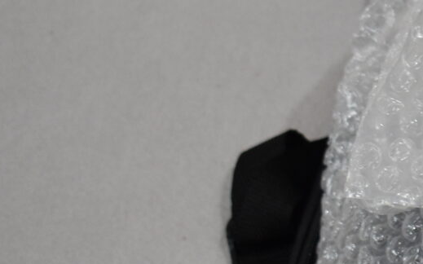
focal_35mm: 166
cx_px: 815
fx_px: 1913
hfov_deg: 11.5
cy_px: 148
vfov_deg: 7.9
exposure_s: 1/250
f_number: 3.8
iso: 450
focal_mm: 22
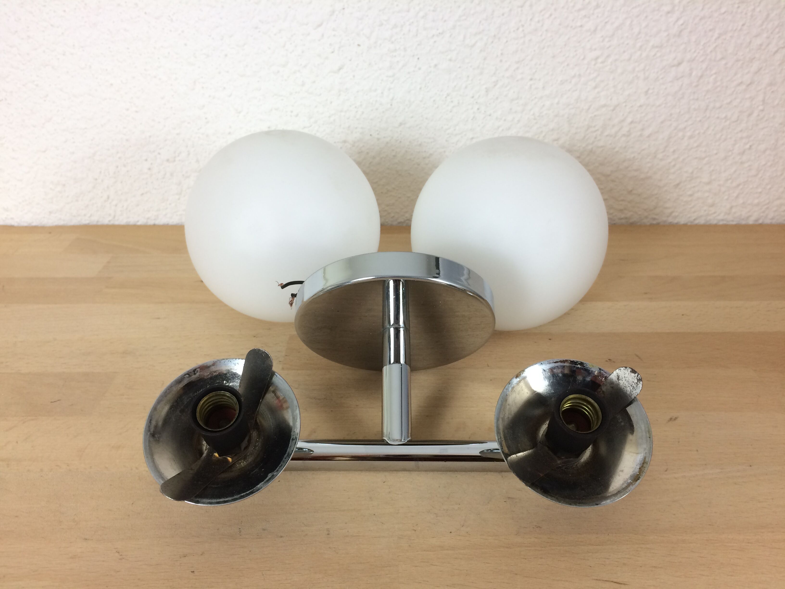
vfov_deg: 48.2
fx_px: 658
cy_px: 294
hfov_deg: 61.7
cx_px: 392
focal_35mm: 29
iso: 40
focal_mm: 4.15
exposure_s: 1/33
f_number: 2.2
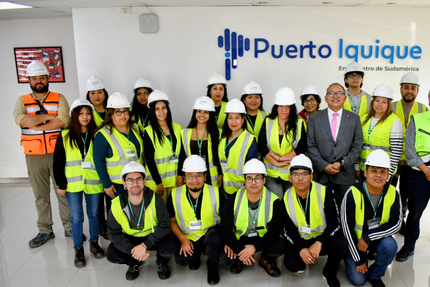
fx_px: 406
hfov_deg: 55.1
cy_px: 163
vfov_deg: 38.8
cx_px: 269
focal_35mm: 34
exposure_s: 1/320
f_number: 3.5
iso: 1000
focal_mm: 18
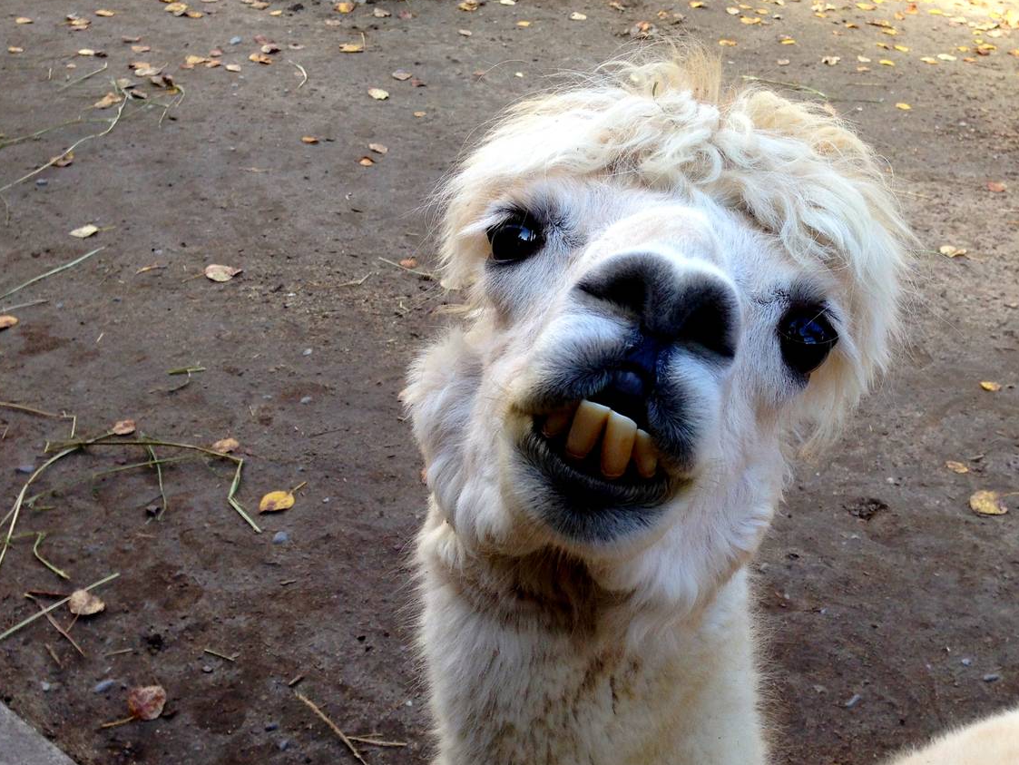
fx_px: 1384
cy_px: 417
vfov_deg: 30.9
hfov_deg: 40.2
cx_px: 615
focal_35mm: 47
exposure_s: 1/256
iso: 50
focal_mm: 4.12
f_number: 2.4
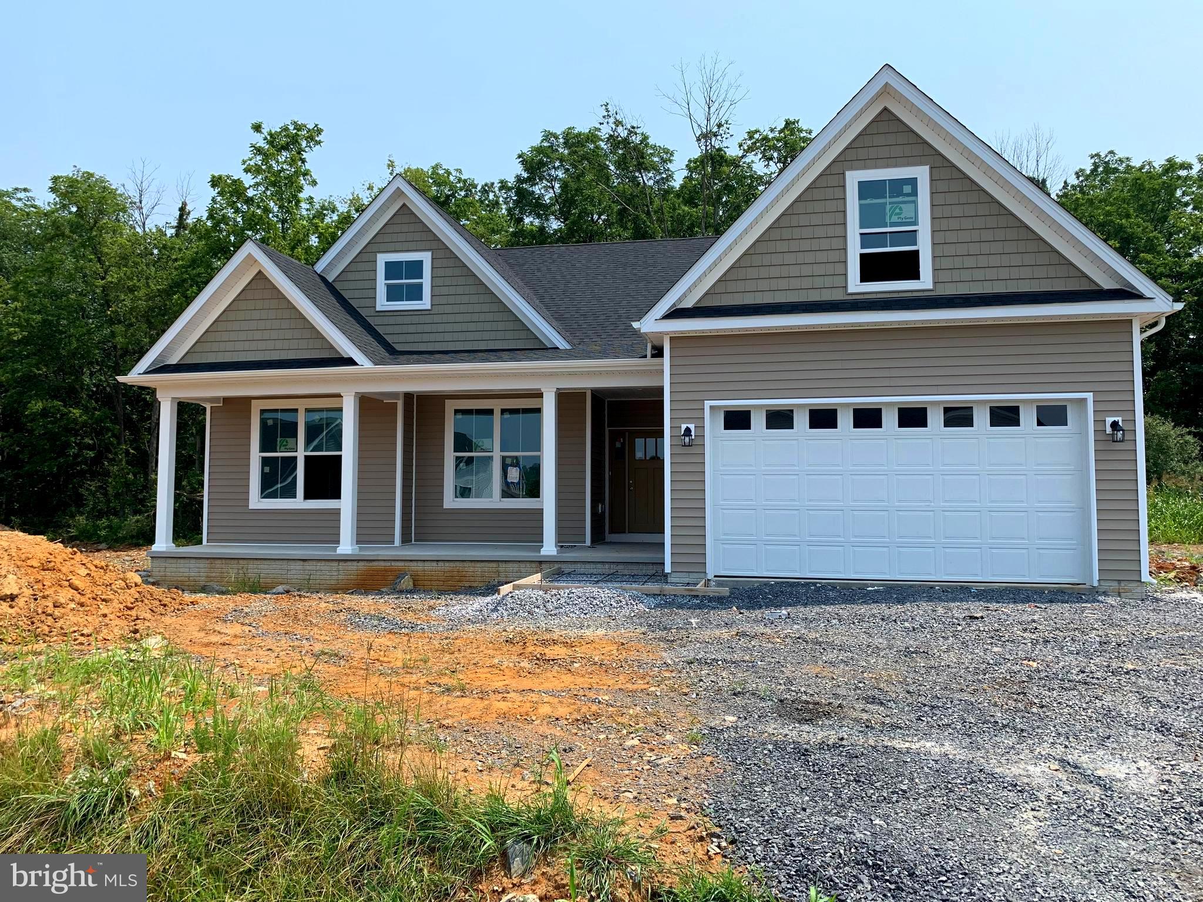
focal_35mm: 26
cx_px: 602
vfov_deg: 53.1
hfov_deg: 67.3
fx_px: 904
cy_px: 451
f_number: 1.8
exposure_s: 1/2208
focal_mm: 4.25
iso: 25
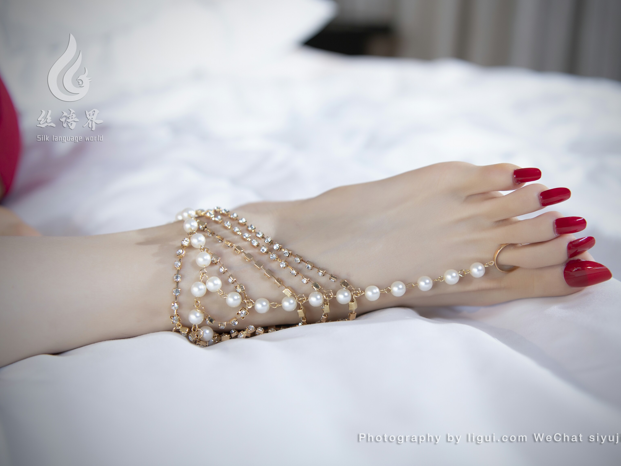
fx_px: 789
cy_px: 229
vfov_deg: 32.9
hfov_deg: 42.9
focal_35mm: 44
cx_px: 341
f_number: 2.8
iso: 125
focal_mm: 40
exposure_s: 1/50
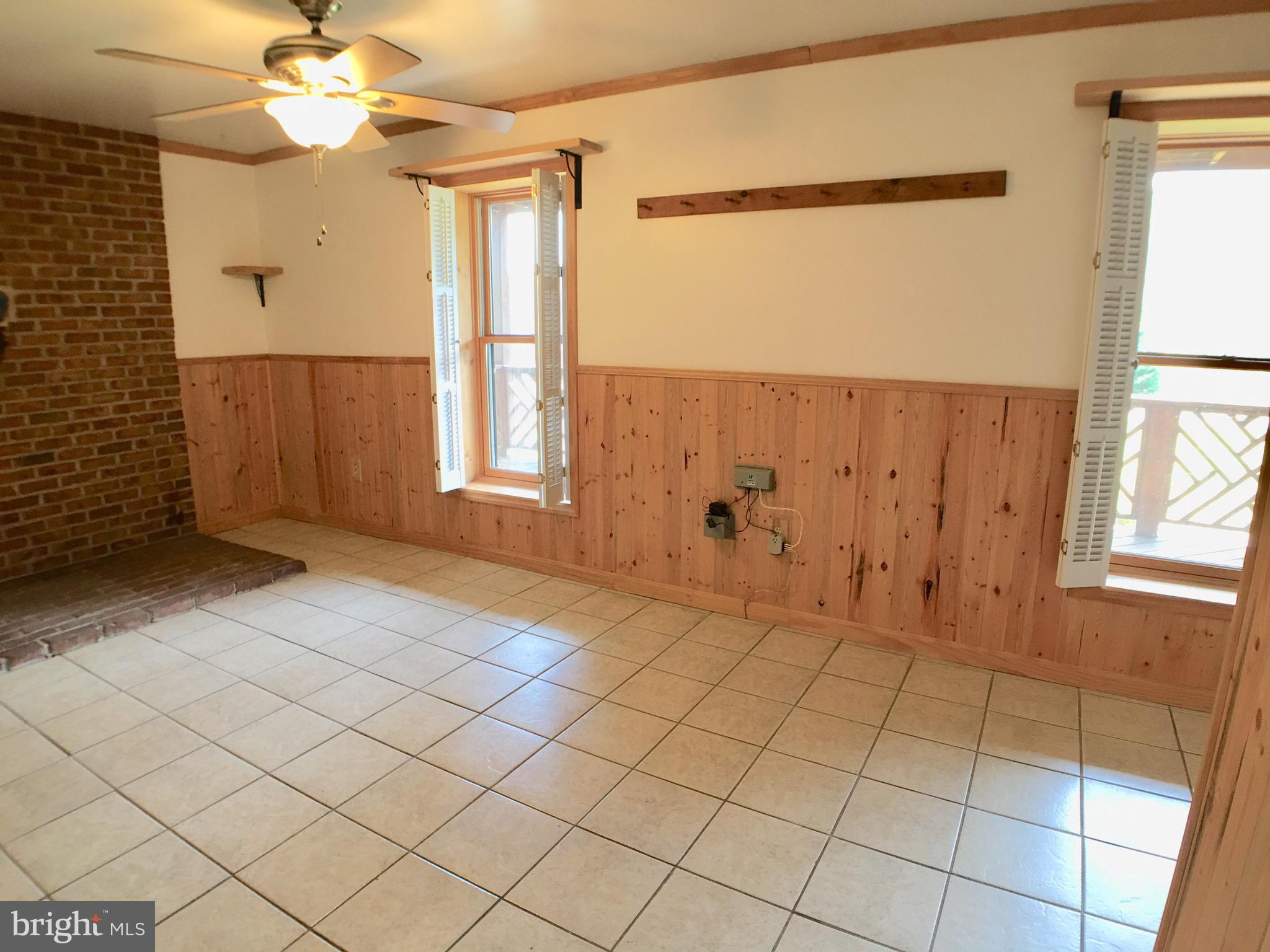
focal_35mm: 29
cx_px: 635
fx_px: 1064
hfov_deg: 61.7
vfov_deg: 48.2
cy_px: 476
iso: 32
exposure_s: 1/15
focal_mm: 4.15
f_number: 2.2
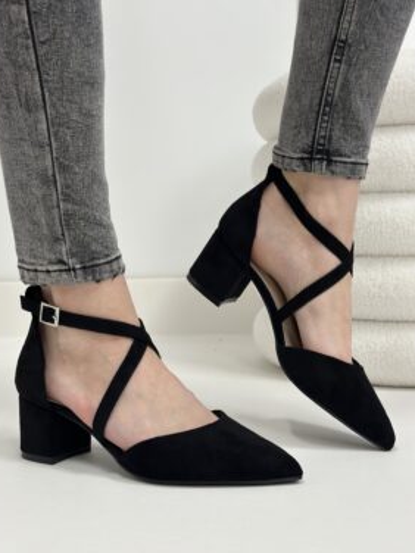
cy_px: 271
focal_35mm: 51
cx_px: 202
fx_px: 815
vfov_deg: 37.5
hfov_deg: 28.6
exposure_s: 1/100
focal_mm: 6.86
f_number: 1.78
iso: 160
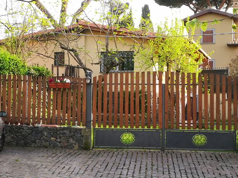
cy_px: 89
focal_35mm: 64
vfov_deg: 22.9
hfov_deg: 30.3
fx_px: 440
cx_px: 119
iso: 50
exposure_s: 1/100
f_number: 2.2
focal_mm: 4.5
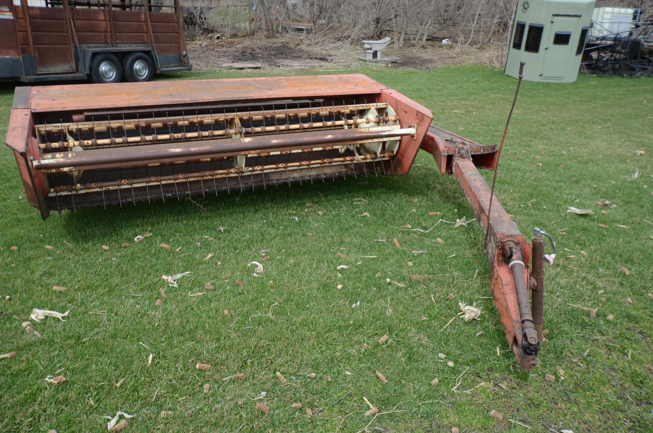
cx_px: 326
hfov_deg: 62.0
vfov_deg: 43.4
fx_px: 543
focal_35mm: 30
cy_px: 216
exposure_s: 1/250
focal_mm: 20
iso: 250
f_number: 8
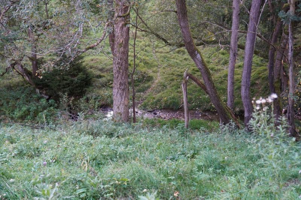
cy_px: 100
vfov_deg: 25.0
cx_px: 150
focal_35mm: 54
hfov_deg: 36.9
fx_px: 451
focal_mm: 36
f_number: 4
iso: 500
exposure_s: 1/60
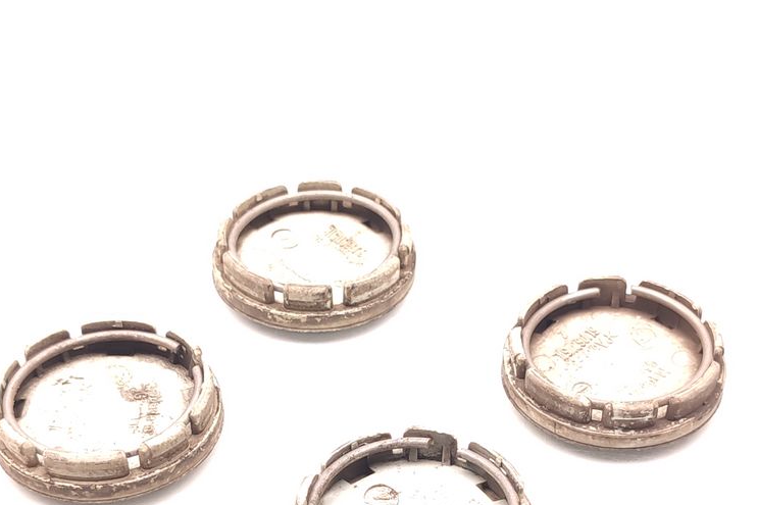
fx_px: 905
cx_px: 405
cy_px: 459
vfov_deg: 29.8
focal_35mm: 43
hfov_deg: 45.4
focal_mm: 5.89
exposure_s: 1/80
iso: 160
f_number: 1.89
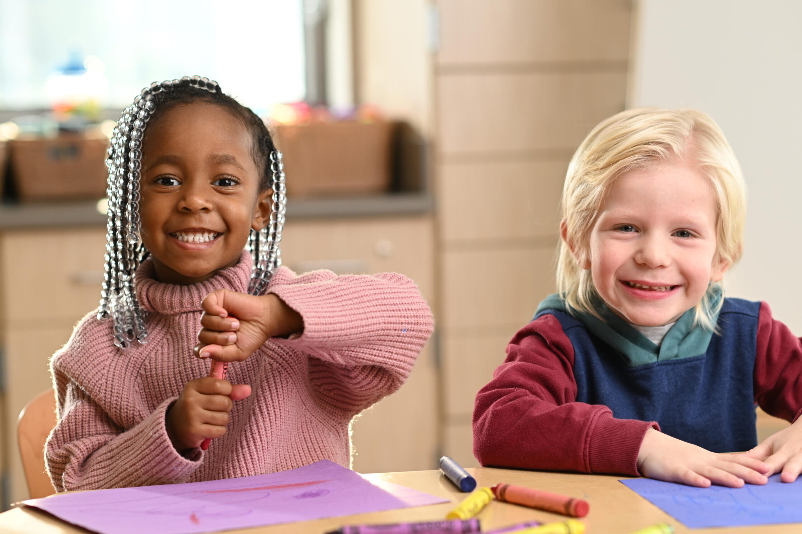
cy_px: 267
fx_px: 1893
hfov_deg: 23.9
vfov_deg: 16.1
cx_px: 401
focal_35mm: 85
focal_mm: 85
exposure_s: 1/160
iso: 400
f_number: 2.8
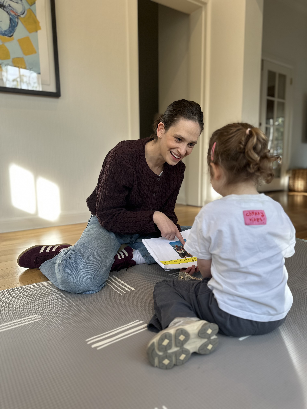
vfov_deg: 71.6
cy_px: 204
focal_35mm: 24
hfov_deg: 56.8
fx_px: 284
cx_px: 154
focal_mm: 6.86
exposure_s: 1/100
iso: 80
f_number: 1.78
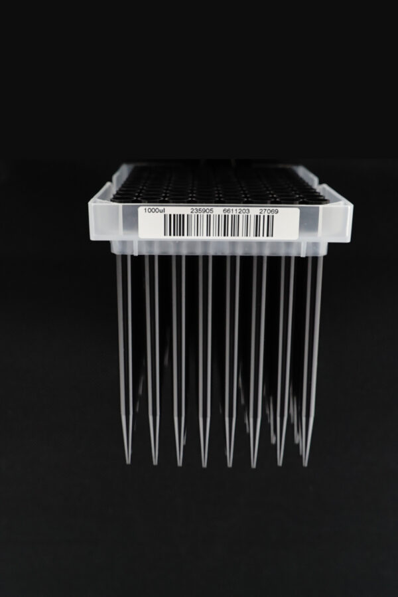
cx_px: 199
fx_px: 696
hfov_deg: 31.9
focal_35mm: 42
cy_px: 298
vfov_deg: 46.4
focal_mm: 28
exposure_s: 1/25
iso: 800
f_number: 8
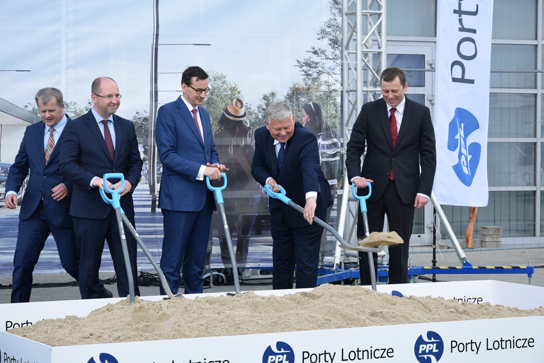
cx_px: 272
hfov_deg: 19.5
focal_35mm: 105
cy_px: 182
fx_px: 1587
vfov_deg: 13.0
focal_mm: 70
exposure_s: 1/250
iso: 250
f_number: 8
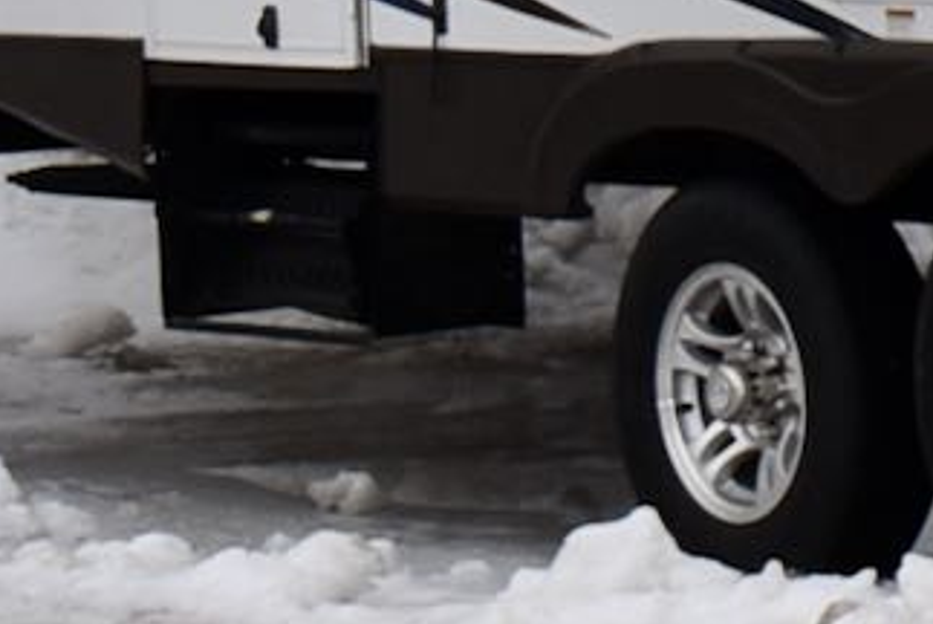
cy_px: -313
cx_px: 2172
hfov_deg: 10.7
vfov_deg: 8.1
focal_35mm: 167
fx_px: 4332
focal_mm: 20
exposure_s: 1/200
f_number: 13
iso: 100
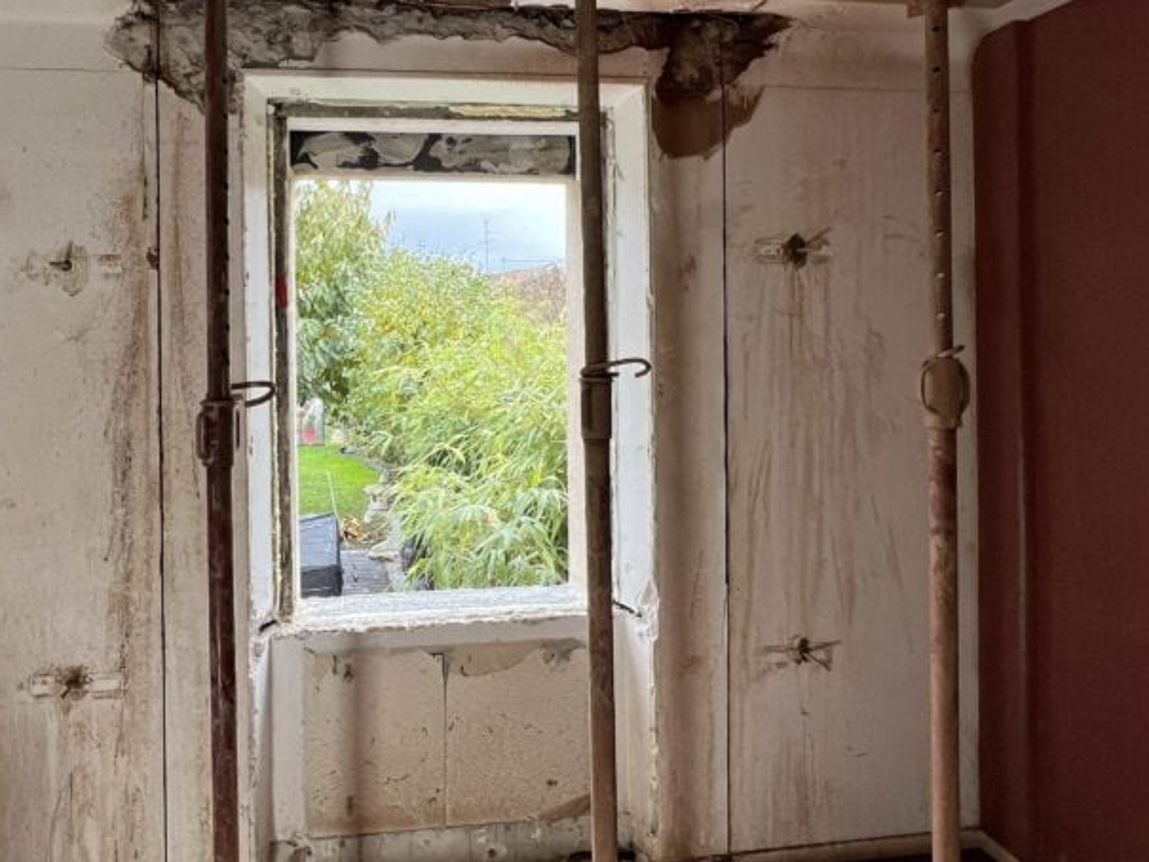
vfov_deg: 60.6
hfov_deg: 75.1
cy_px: 347
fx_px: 730
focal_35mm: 22
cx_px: 433
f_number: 1.8
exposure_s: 1/99
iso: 64
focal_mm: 1.57
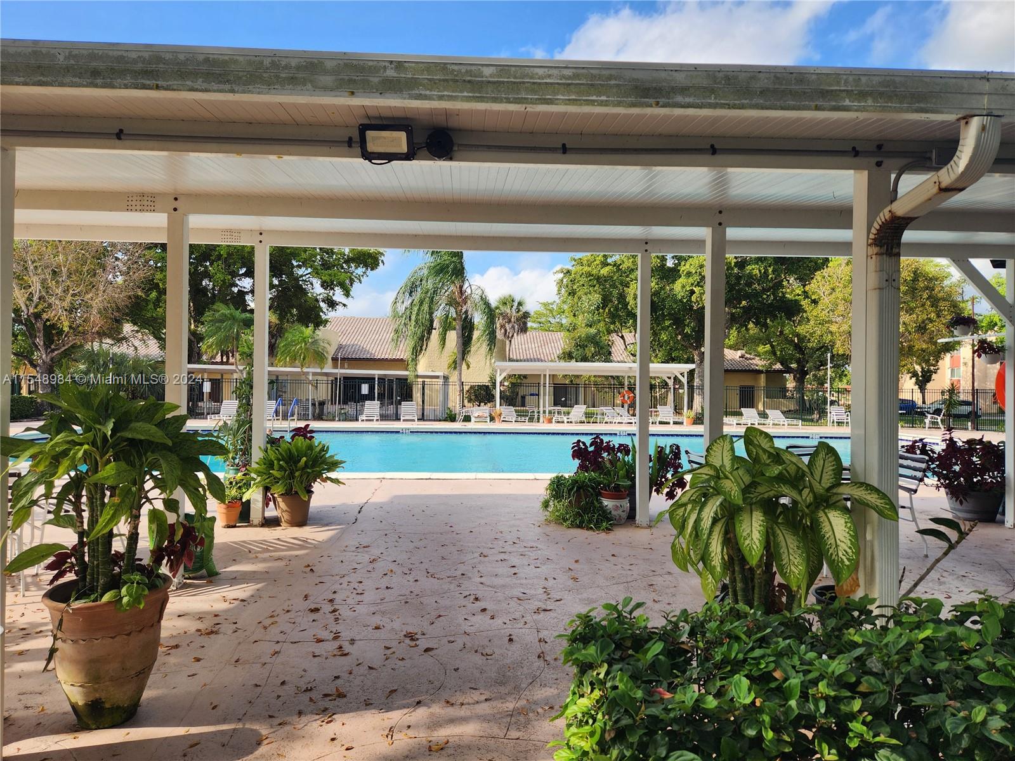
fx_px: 674
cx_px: 508
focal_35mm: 23
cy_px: 380
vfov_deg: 58.9
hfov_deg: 73.9
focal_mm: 5.4
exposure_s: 1/836
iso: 20
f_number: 1.8
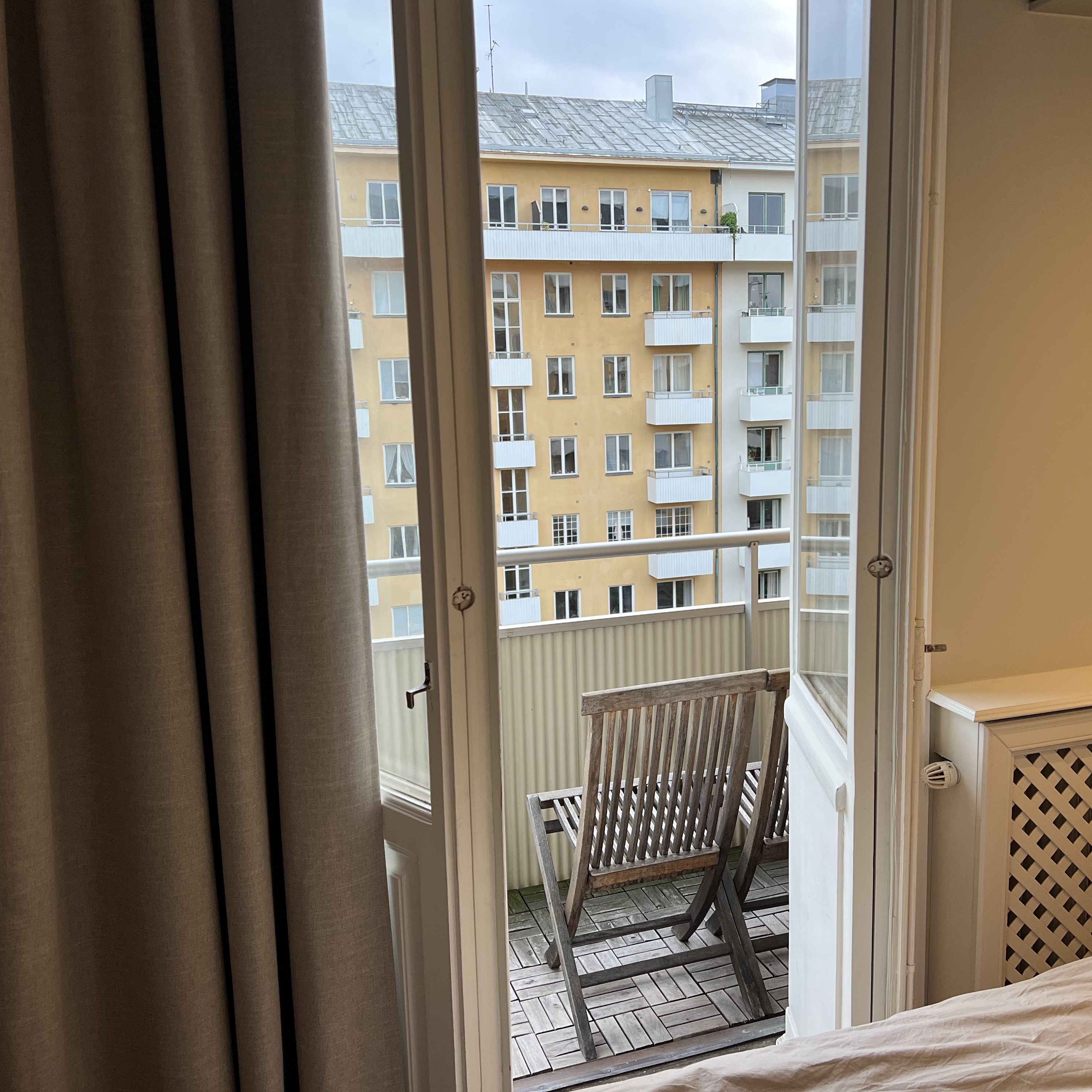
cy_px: 541
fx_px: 1106
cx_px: 641
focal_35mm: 31
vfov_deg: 52.5
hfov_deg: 52.3
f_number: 1.5
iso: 100
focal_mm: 5.7
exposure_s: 1/100
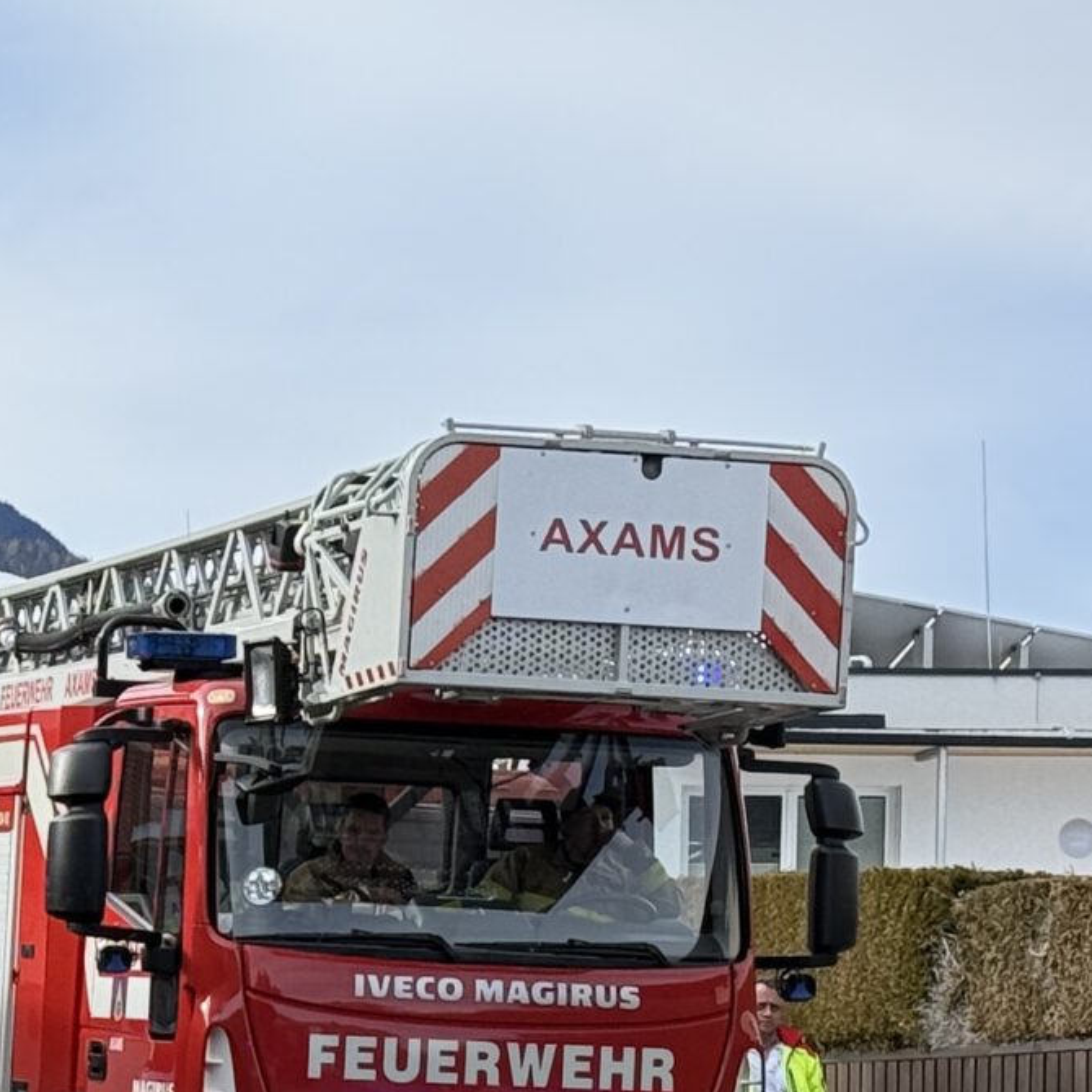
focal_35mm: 162
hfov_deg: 10.5
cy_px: 1200
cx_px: -344
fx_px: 5782
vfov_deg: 10.7
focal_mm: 6.76
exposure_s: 1/2146
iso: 64
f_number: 1.78
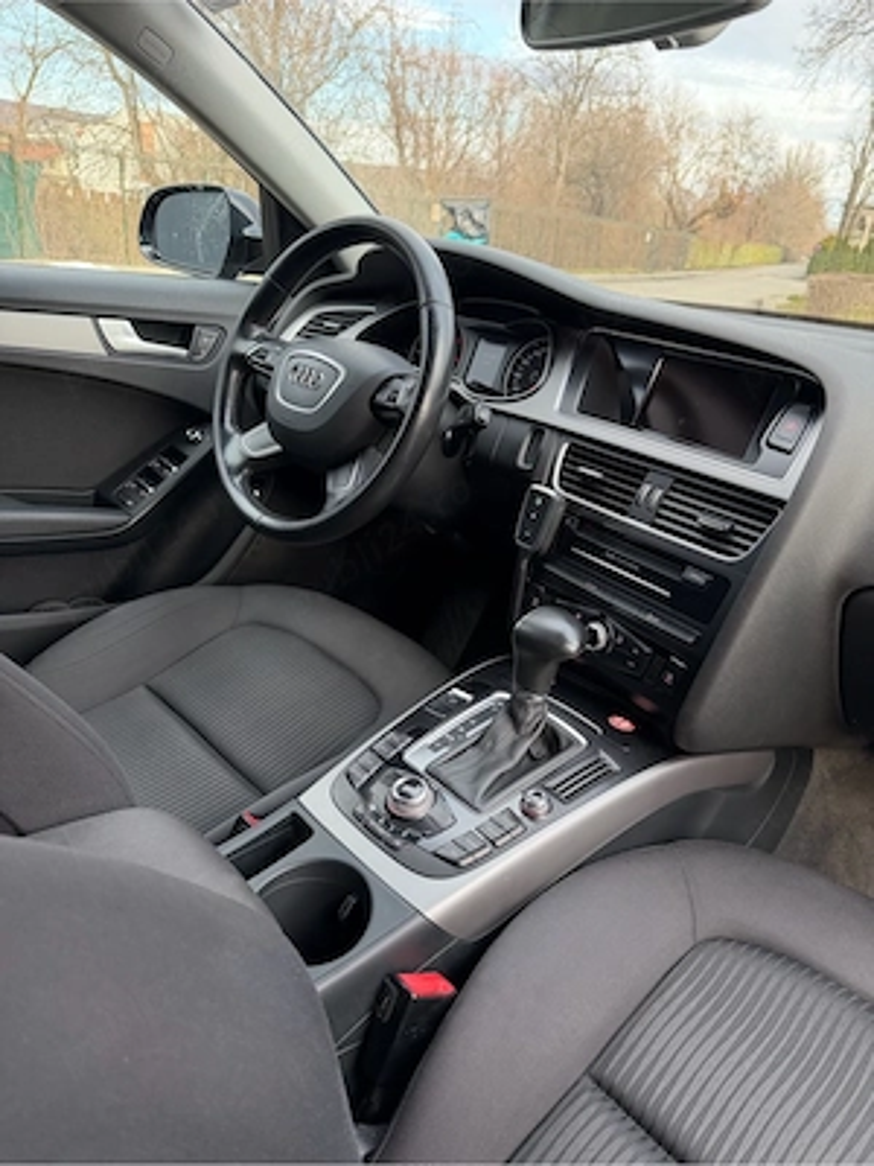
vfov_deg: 71.6
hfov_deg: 56.8
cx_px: 437
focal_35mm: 24
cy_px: 583
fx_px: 808
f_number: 1.78
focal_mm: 6.76
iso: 200
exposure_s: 1/202
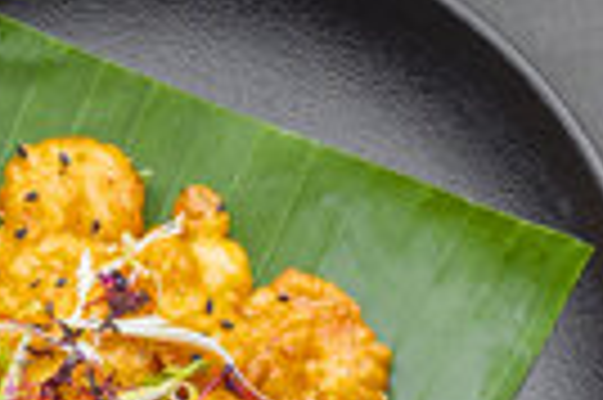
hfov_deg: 7.6
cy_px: 1279
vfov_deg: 4.8
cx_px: 756
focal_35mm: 268
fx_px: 4484
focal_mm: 35
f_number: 9
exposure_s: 1/200
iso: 250
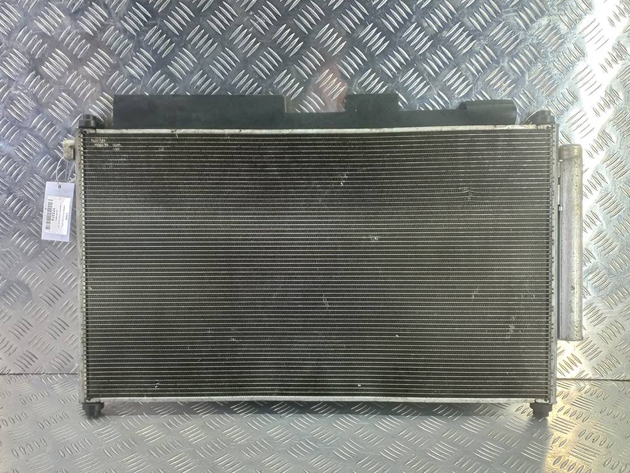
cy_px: 249
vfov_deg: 51.3
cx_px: 305
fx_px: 491
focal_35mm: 27
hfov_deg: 65.3
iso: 125
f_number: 1.8
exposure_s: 1/50
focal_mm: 4.6
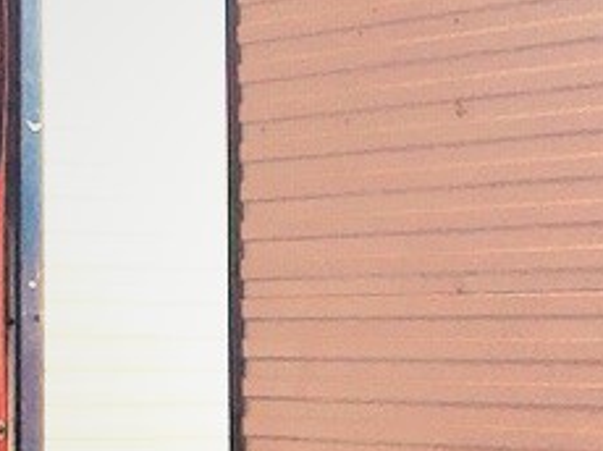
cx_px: 952
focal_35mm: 206
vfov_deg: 7.2
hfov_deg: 9.3
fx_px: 3585
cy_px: 467
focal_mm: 4.15
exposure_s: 1/100
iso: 50
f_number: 2.2
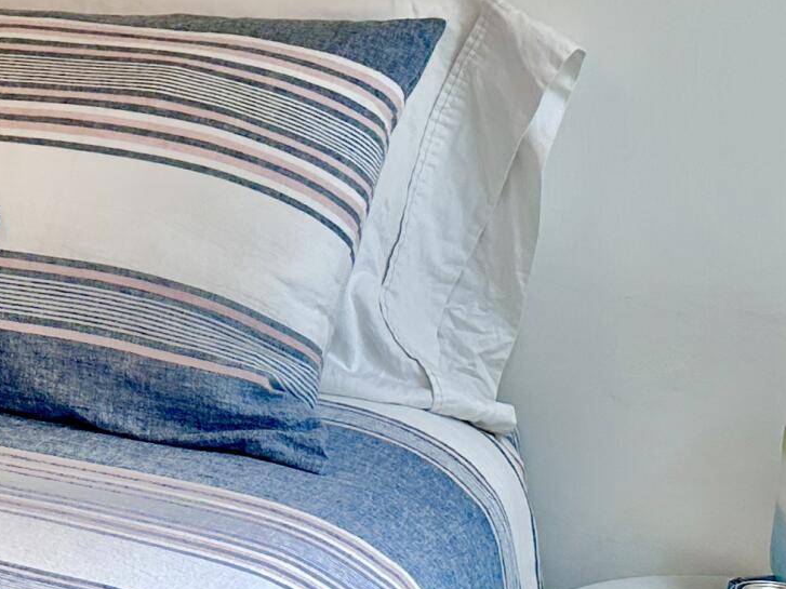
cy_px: 3
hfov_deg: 18.9
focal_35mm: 99
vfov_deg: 14.7
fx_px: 2248
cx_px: -133
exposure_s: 1/120
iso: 125
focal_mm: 6.86
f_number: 1.78
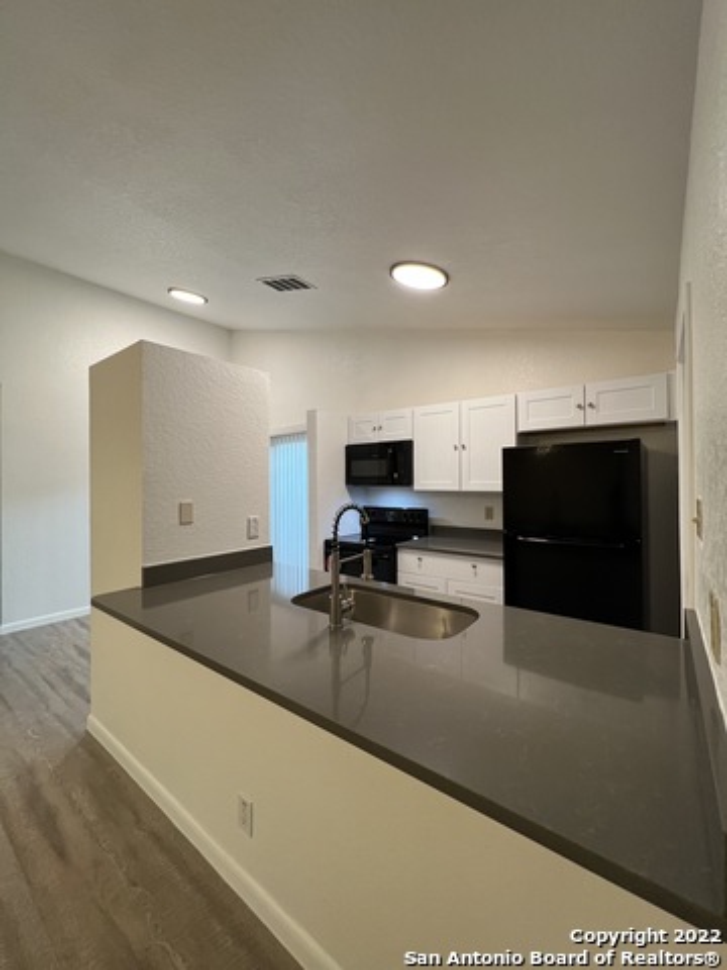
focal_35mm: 13
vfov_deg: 106.2
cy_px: 485
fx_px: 364
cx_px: 364
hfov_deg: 89.9
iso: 125
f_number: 1.8
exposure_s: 1/60
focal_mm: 1.57
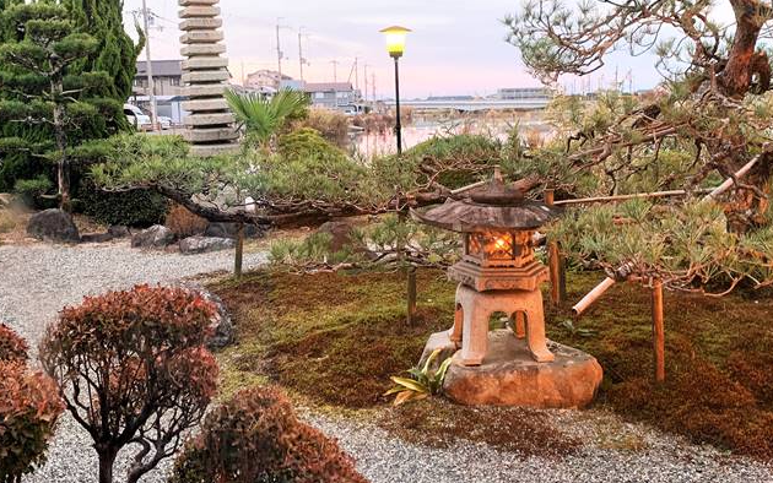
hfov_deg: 55.3
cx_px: 396
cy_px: 189
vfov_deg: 36.1
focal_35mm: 35
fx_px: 737
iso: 160
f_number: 1.8
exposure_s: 1/60
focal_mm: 4.25
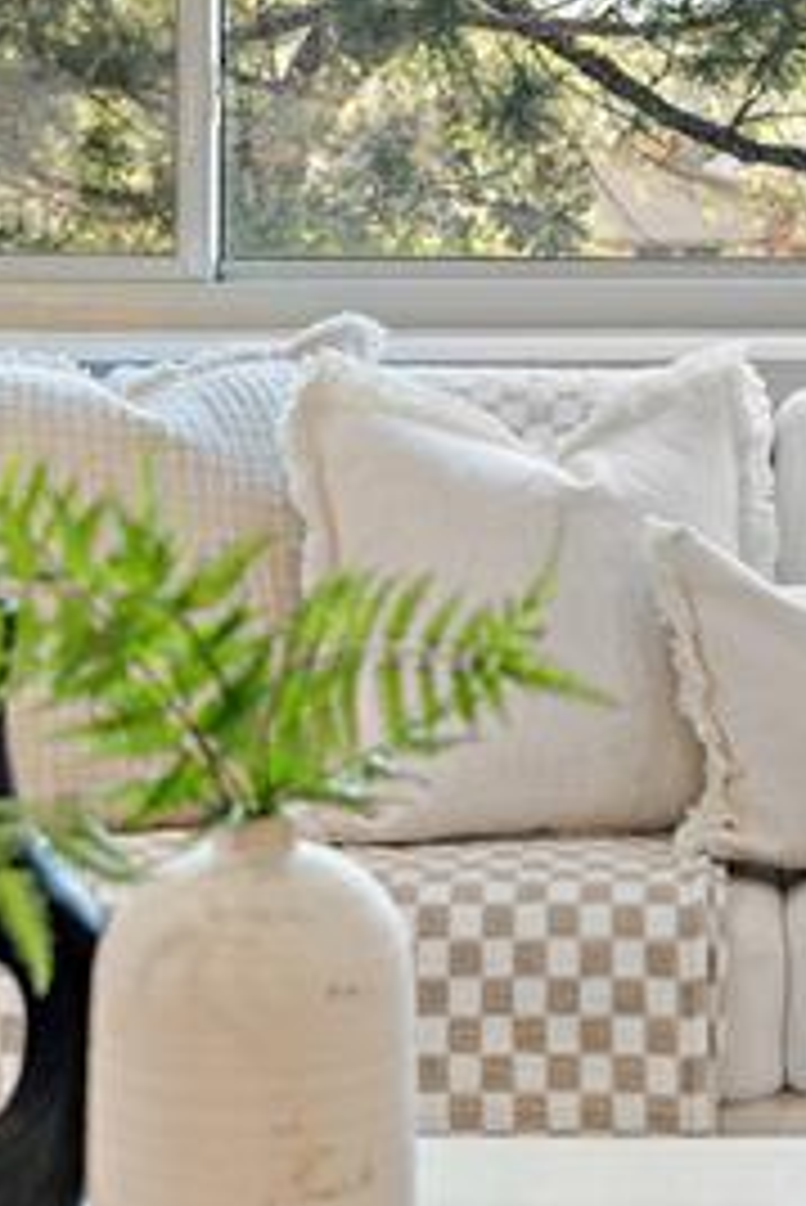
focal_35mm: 106
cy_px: 166
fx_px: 3555
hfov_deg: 12.8
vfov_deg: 19.0
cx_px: 774
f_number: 2.8
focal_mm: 37
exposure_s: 1/15
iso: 100
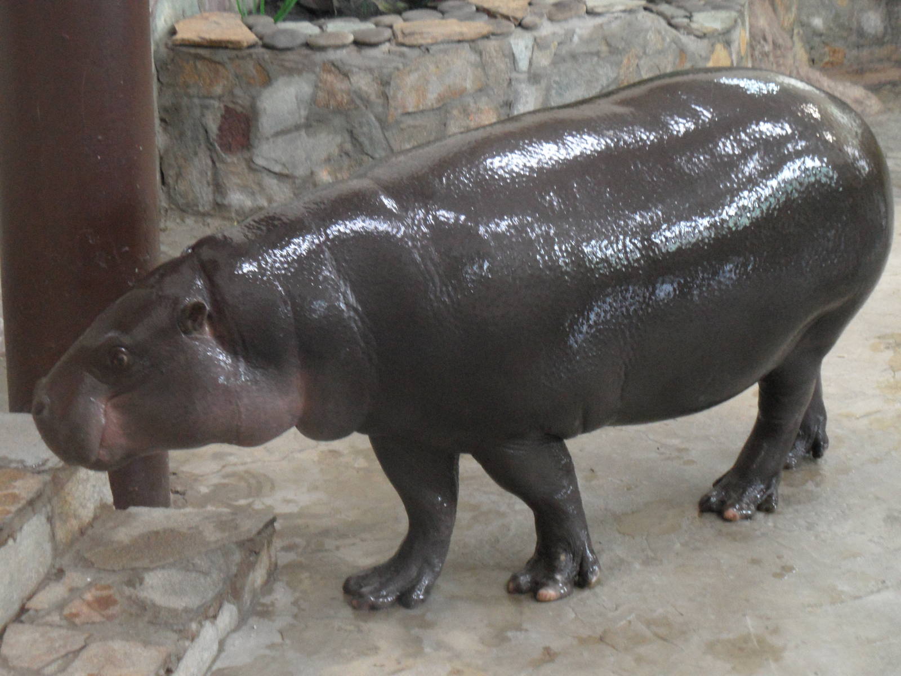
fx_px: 2603
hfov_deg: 19.6
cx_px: 450
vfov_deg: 14.8
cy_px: 338
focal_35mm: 100
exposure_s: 1/6
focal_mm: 16.3
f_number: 4.4
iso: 400
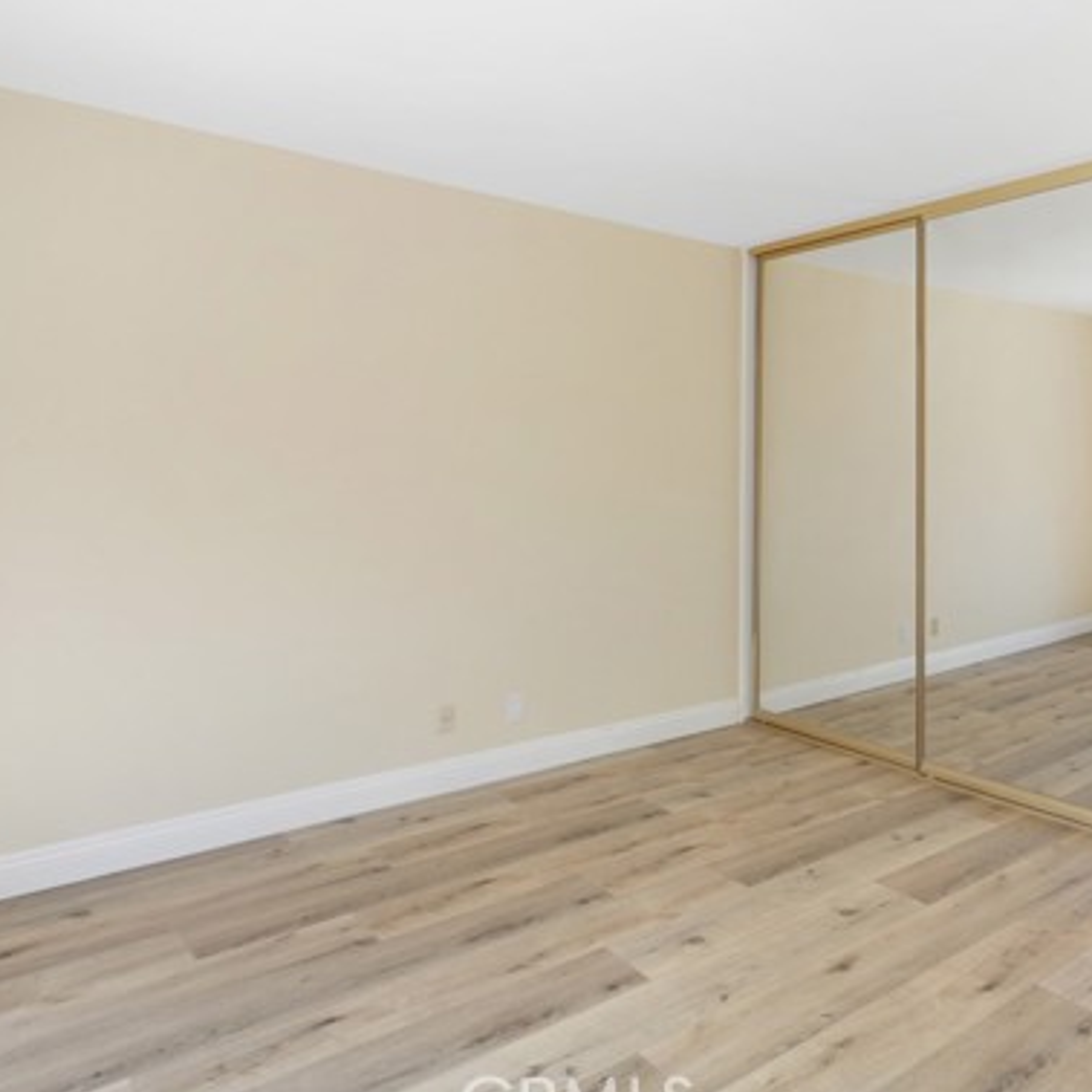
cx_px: 797
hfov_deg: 62.5
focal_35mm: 24
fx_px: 847
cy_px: 530
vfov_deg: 65.6
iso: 100
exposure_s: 1/15
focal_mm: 11
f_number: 2.8
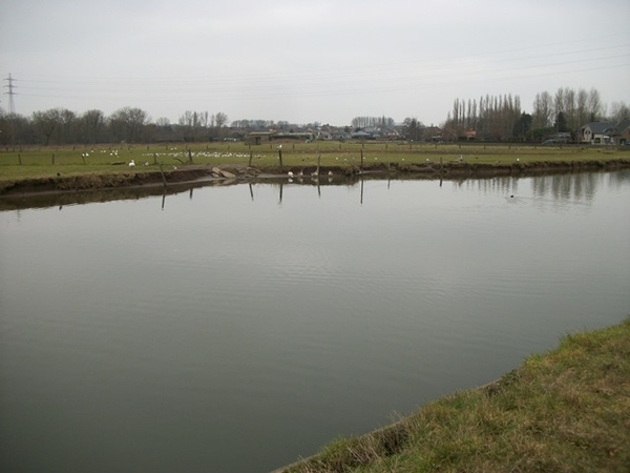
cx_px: 315
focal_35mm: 32
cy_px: 236
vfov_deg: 44.2
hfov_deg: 56.8
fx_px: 582
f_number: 2.9
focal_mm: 5.7
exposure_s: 1/400
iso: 80
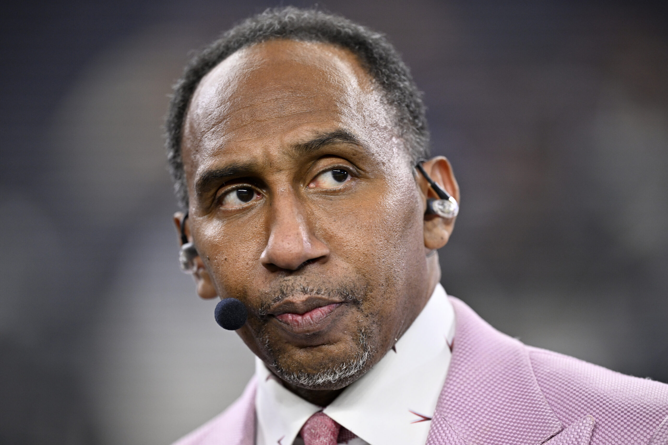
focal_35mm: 400
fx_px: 7422
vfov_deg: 3.4
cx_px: 334
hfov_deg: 5.2
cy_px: 222
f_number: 2.8
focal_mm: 400
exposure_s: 1/800
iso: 1250
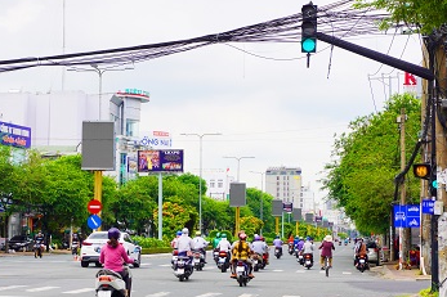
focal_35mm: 108
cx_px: 144
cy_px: 156
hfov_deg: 18.9
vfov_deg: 12.7
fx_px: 1340
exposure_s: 1/125
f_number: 9
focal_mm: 50
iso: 100
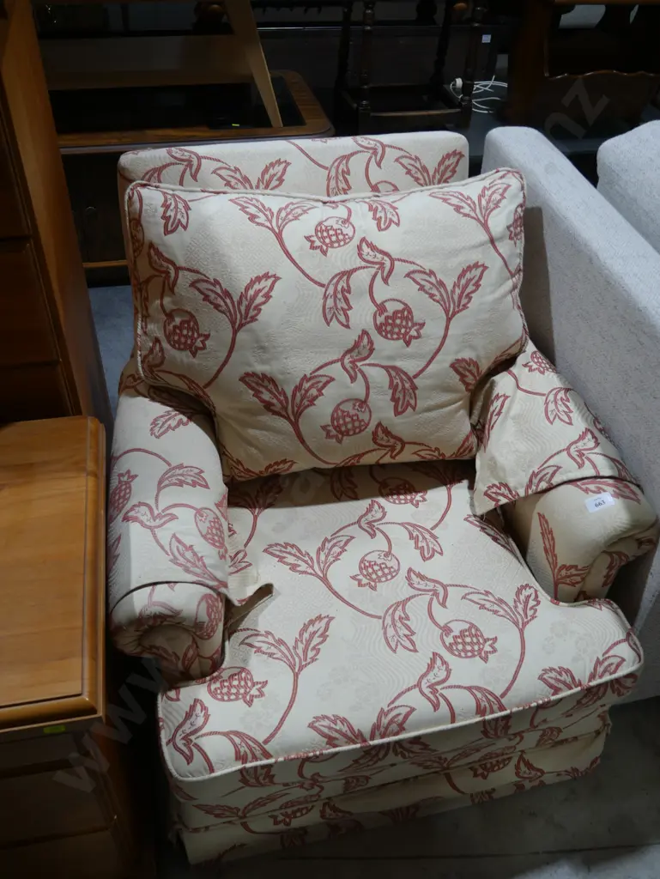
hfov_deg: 46.8
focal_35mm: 30
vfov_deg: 59.9
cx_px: 330
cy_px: 440
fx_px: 762
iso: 200
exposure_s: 1/100
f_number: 3.6
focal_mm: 15
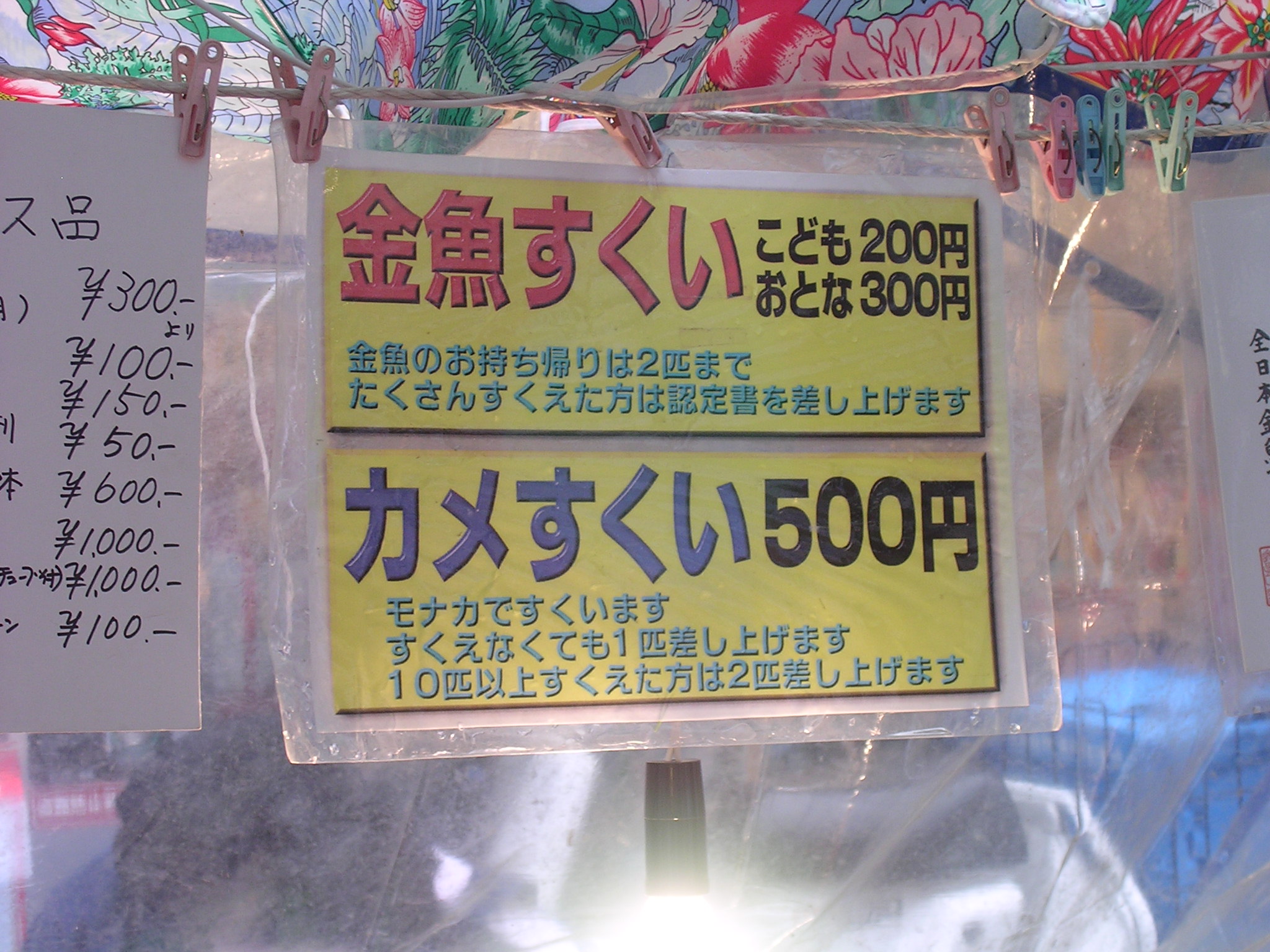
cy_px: 476
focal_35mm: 86
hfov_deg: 22.8
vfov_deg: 17.2
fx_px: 3155
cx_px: 635
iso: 100
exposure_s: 1/13.4
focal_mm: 13
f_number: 4.1
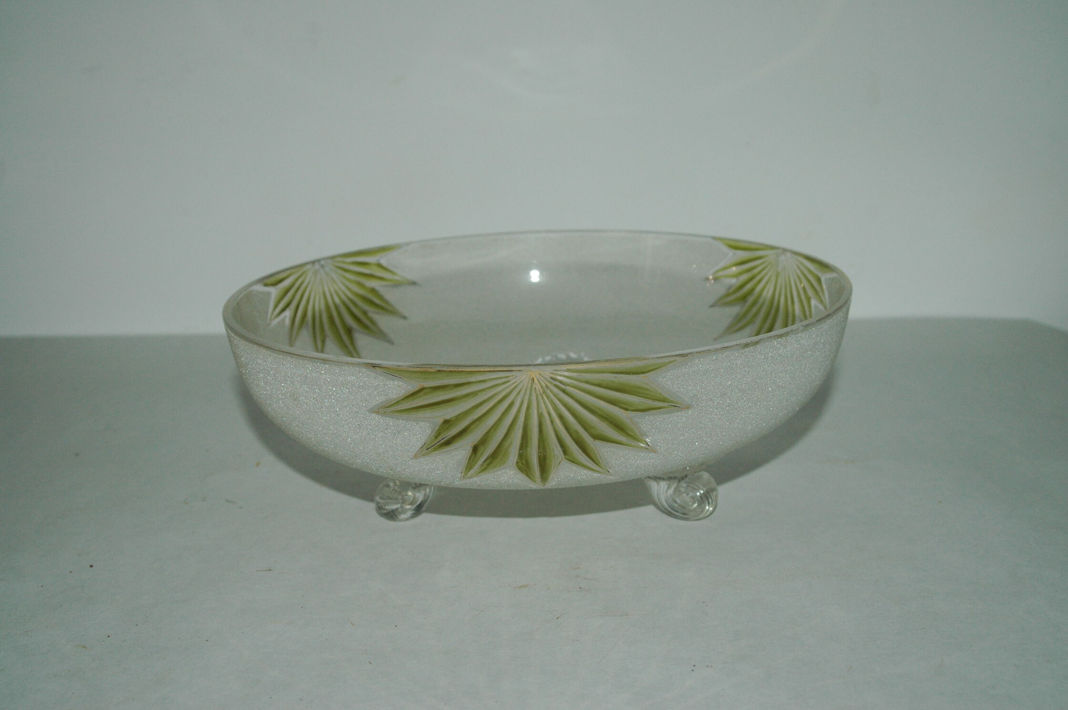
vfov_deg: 31.8
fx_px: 1245
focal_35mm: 42
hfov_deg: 46.4
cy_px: 355
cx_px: 534
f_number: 7.1
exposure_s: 1/125
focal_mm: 28
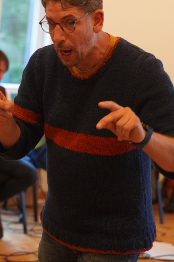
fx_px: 921
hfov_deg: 10.8
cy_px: 54
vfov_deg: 16.0
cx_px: 83
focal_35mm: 127
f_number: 4
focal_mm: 75
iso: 1600
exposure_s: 1/160
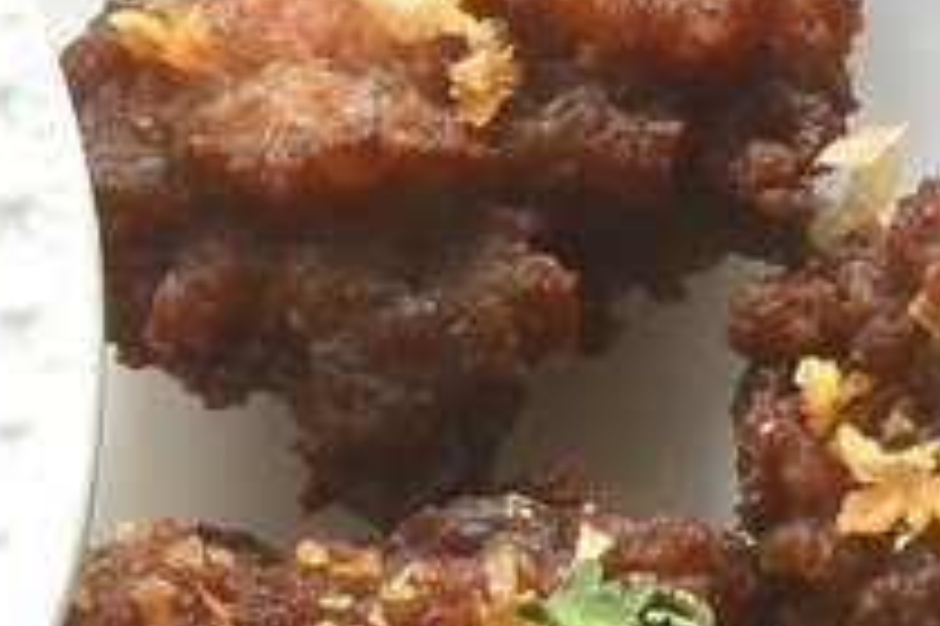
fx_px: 7983
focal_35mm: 306
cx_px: 81
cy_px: 1119
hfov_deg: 6.7
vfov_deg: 4.4
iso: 100
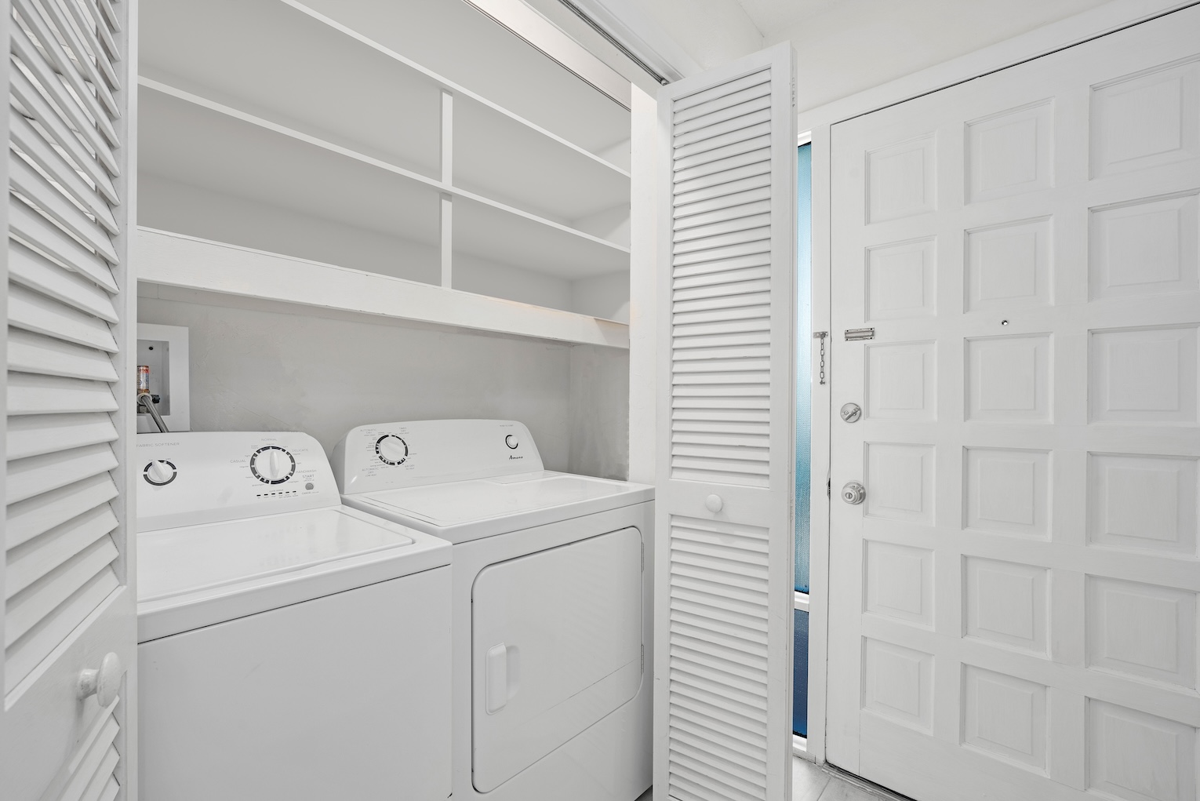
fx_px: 500
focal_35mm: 15
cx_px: 600
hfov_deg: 100.4
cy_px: 400
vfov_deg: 77.4
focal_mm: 15
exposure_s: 1/3.33
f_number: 10
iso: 160
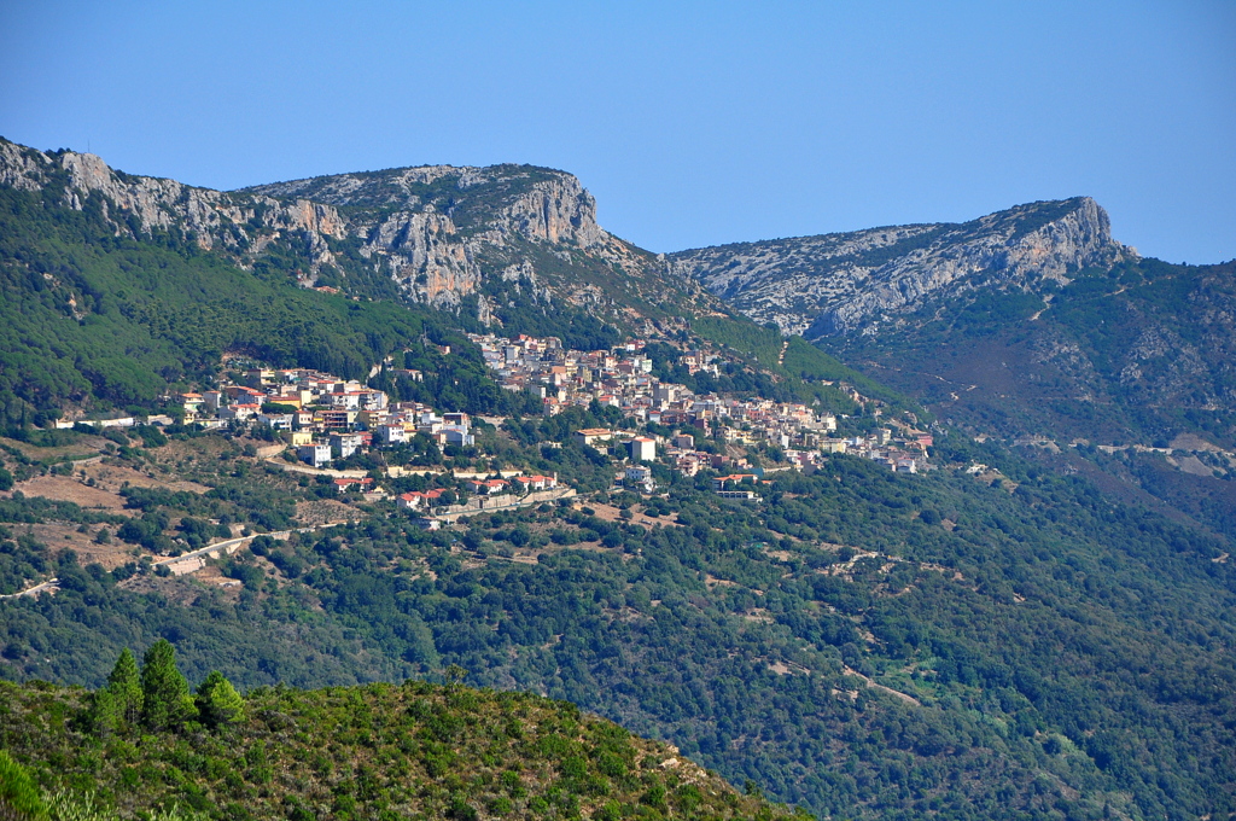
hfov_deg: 13.1
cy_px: 410
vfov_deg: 8.7
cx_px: 618
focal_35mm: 158
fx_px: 5401
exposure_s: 1/1000
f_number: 8
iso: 400
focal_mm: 105
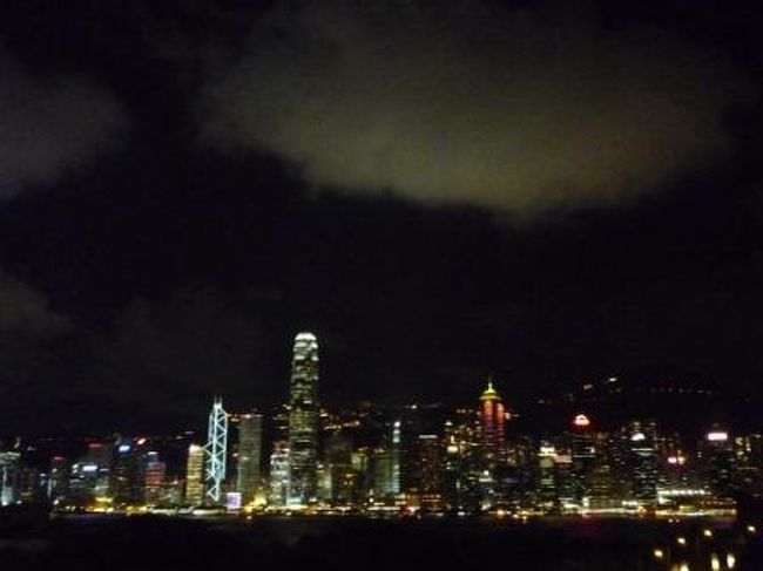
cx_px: 382
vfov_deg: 38.6
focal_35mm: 37
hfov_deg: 50.2
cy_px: 286
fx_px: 815
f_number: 2.8
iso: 800
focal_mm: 4.5
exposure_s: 1/8
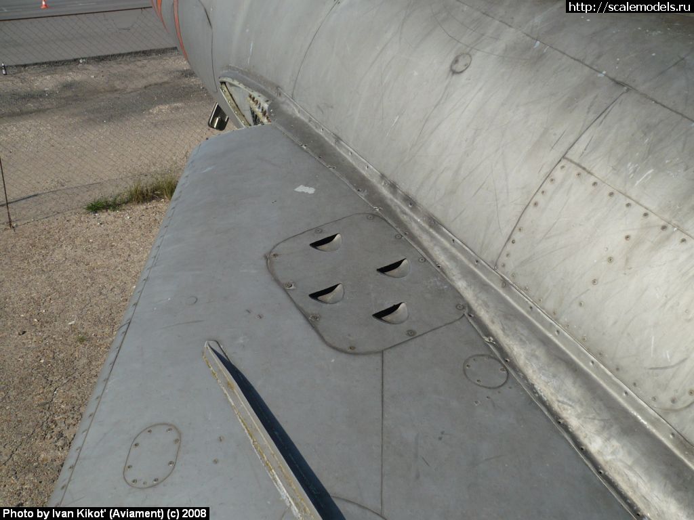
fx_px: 702
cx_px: 347
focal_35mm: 35
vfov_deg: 40.7
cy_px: 260
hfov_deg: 52.6
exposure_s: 1/250
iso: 100
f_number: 8
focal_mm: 5.8
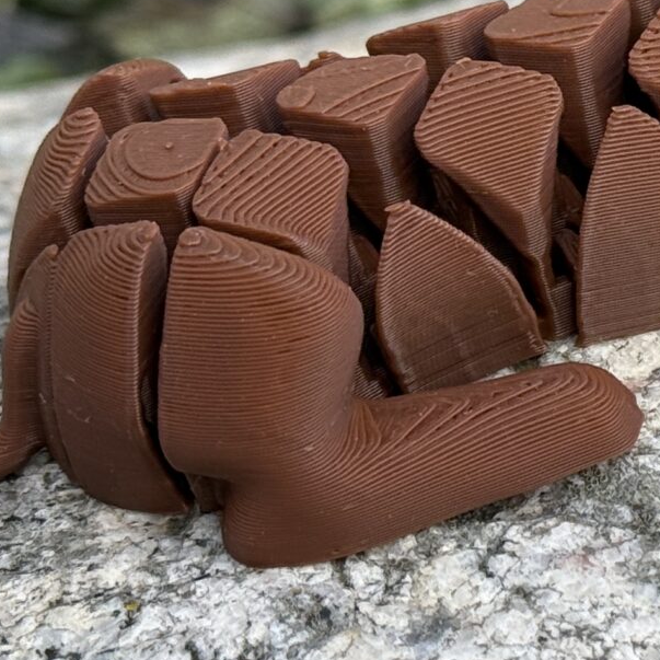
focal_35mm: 180
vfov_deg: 9.7
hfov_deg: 9.5
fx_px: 3883
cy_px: 159
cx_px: 920
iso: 80
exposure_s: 1/1456
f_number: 1.78
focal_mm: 6.76
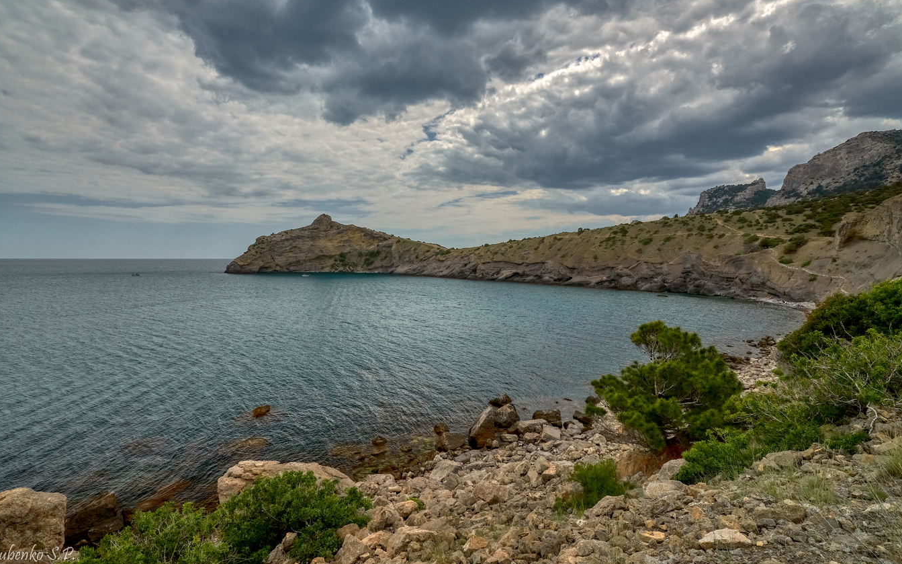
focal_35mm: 17
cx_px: 441
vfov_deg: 67.9
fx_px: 418
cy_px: 263
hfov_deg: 94.4
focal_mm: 16
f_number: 16
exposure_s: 1/125
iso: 400
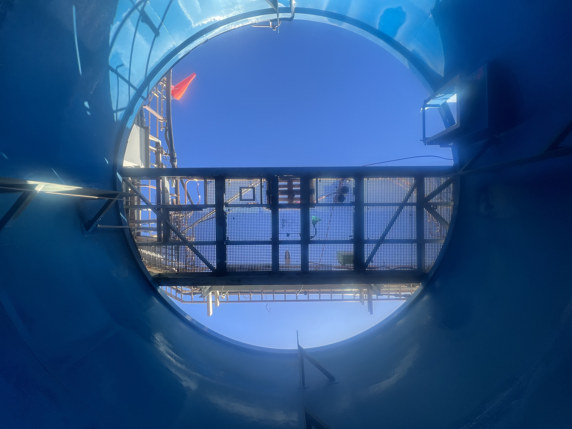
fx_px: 215
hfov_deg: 106.2
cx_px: 286
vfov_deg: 89.9
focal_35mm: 13
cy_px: 214
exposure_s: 1/401
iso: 32
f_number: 1.8
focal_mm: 1.57
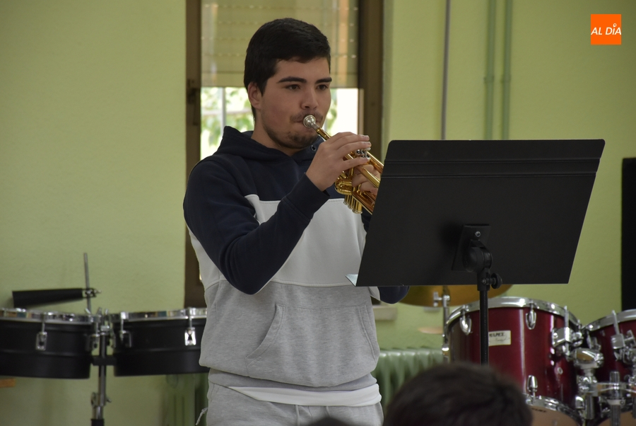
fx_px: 3714
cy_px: 213
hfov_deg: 9.8
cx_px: 318
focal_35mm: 210
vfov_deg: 6.6
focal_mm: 140
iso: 1250
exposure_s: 1/125
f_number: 5.6
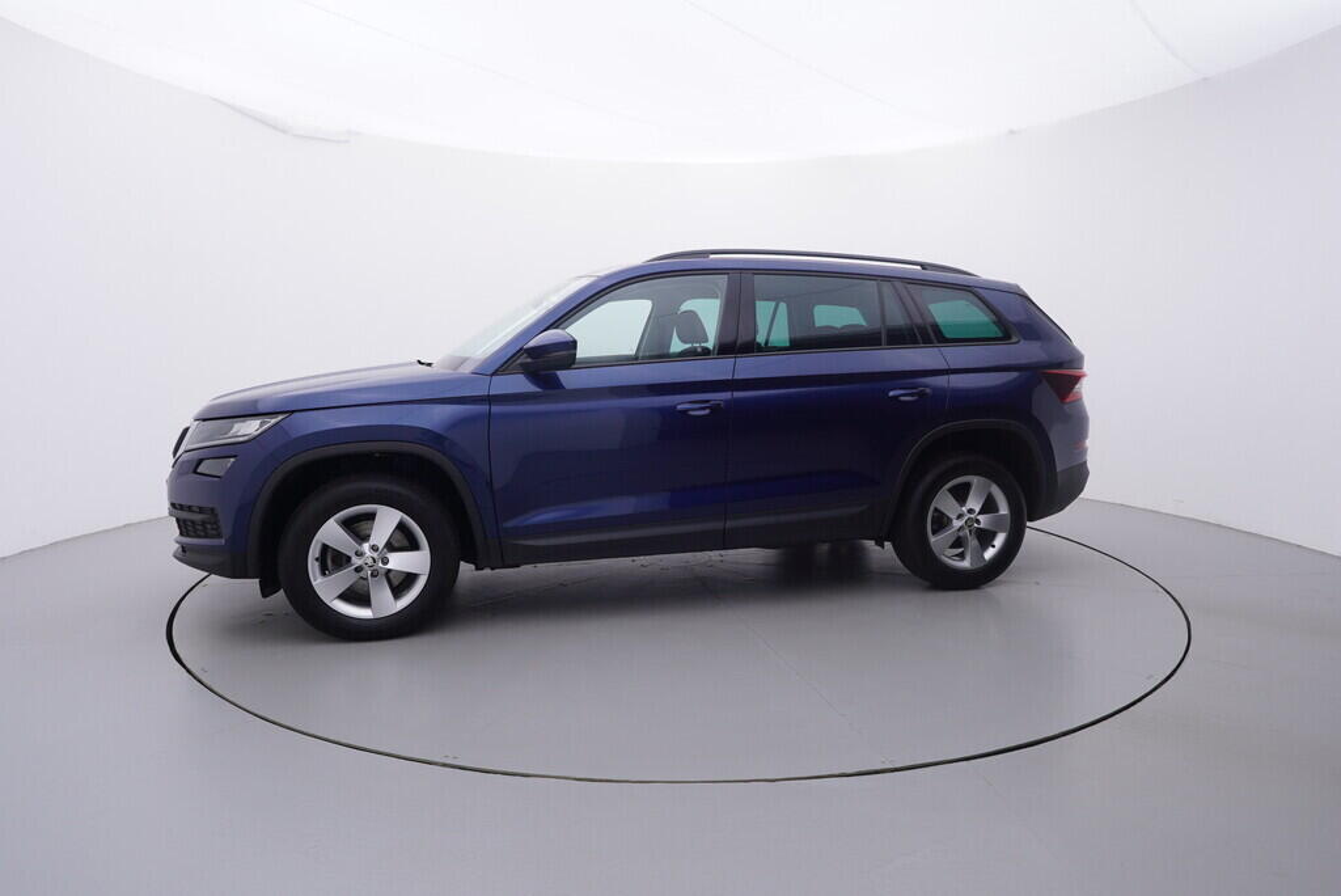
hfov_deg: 77.3
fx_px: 839
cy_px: 448
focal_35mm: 22
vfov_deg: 56.2
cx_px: 670
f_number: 5
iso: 200
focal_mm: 15
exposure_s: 1/80
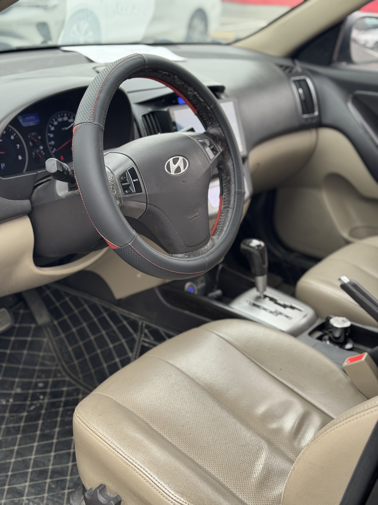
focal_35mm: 48
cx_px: 189
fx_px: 699
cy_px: 252
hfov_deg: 30.3
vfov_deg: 39.7
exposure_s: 1/121
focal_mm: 6.76
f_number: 1.78
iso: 50
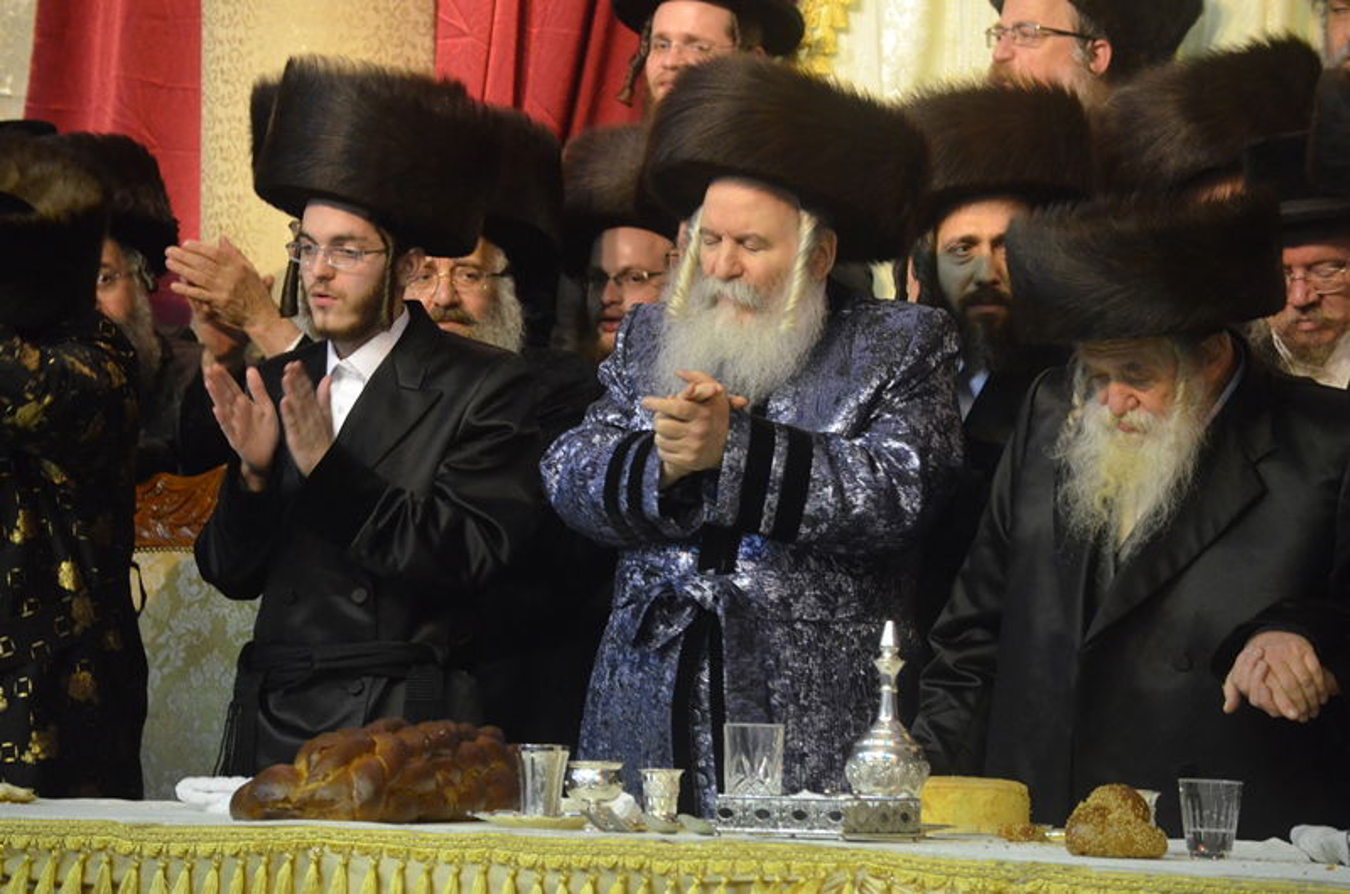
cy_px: 447
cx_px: 675
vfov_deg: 6.1
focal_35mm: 225
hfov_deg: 9.2
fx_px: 8421
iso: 3200
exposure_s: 1/160
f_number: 4.8
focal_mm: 150
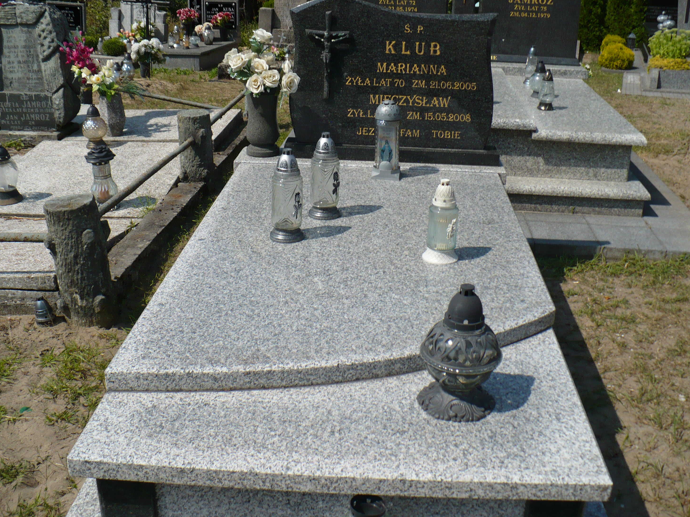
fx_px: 777
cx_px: 358
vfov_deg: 36.8
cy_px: 257
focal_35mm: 39
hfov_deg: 47.8
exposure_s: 1/320
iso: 100
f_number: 8
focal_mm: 6.1
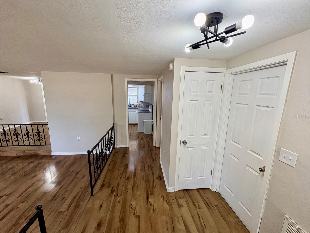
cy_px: 116
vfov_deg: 85.7
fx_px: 125
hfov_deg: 102.1
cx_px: 155
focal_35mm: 14
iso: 125
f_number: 2.2
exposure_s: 1/120
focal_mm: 2.22
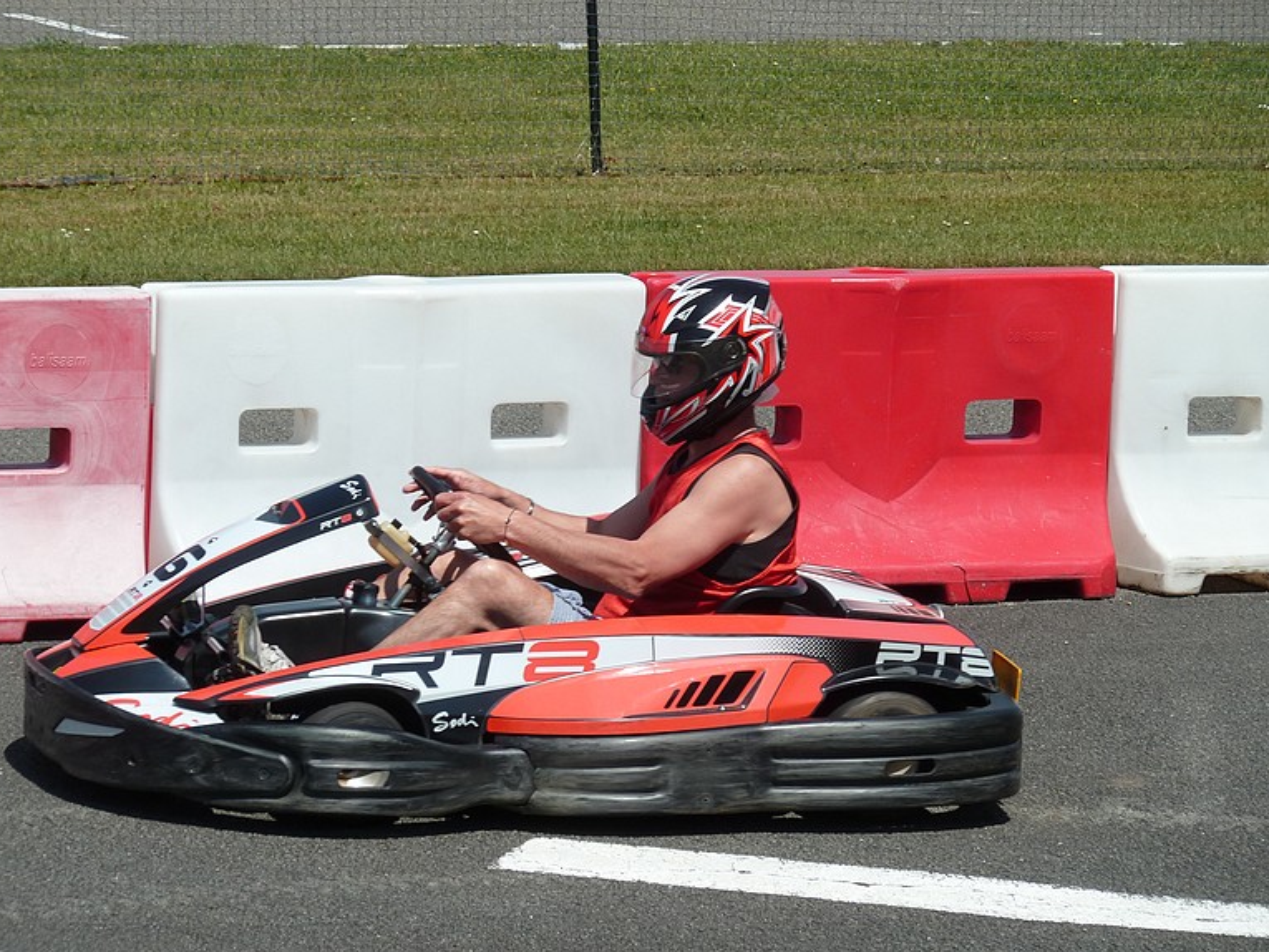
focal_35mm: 205
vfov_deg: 7.2
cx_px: 637
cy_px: 496
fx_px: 7516
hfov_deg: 9.7
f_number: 5.6
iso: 80
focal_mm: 32.1
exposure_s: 1/400
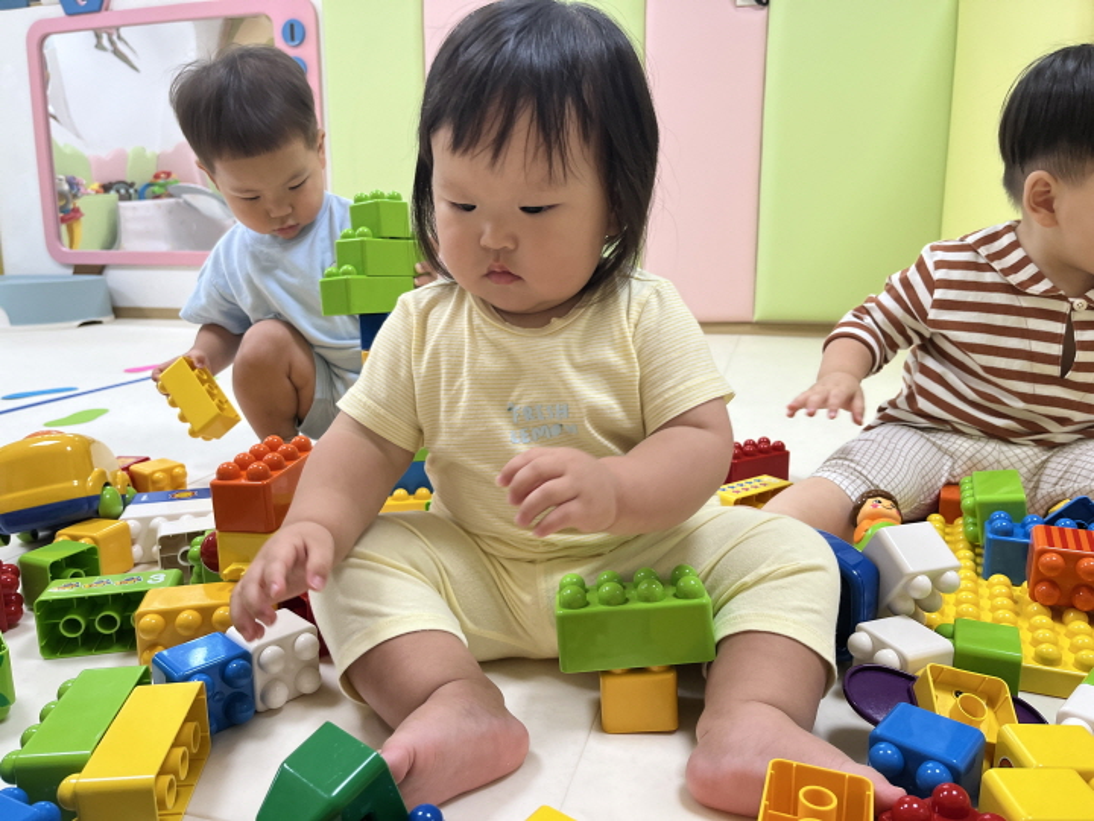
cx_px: 547
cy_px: 410
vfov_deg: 53.1
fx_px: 822
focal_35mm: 26
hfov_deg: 67.3
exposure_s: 1/120
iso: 125
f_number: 1.6
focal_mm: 5.1
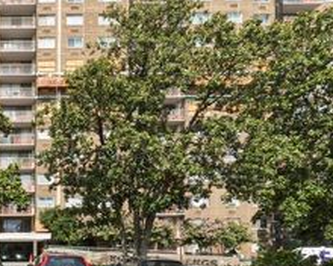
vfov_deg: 45.5
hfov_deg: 47.6
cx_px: 11
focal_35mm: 32
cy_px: 105
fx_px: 315
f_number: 22
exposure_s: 1/80
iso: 250
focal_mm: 10
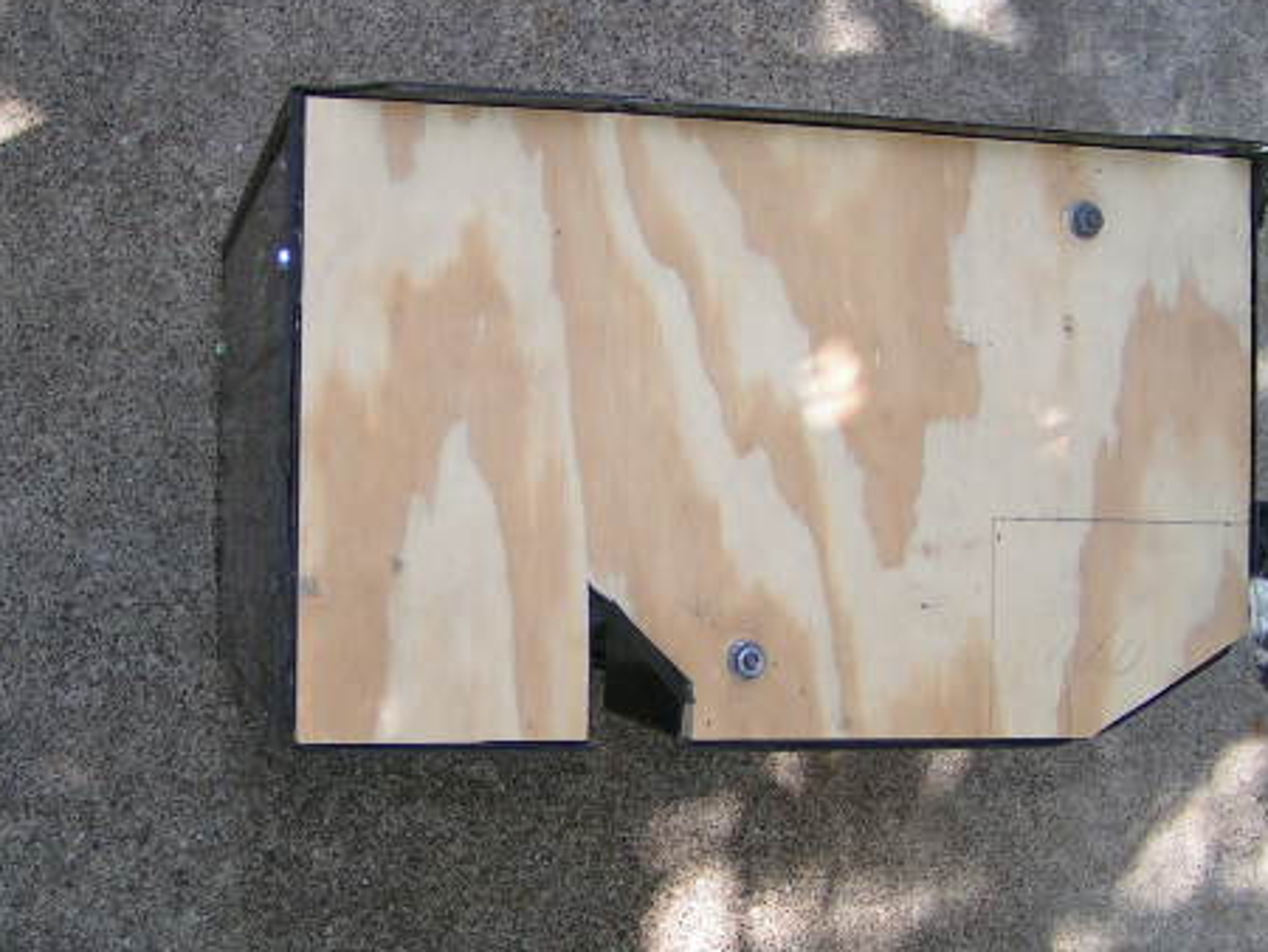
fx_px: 1979
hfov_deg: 35.4
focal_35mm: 54
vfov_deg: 27.1
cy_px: 459
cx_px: 516
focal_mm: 5.8
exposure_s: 1/100
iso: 50
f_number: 2.8
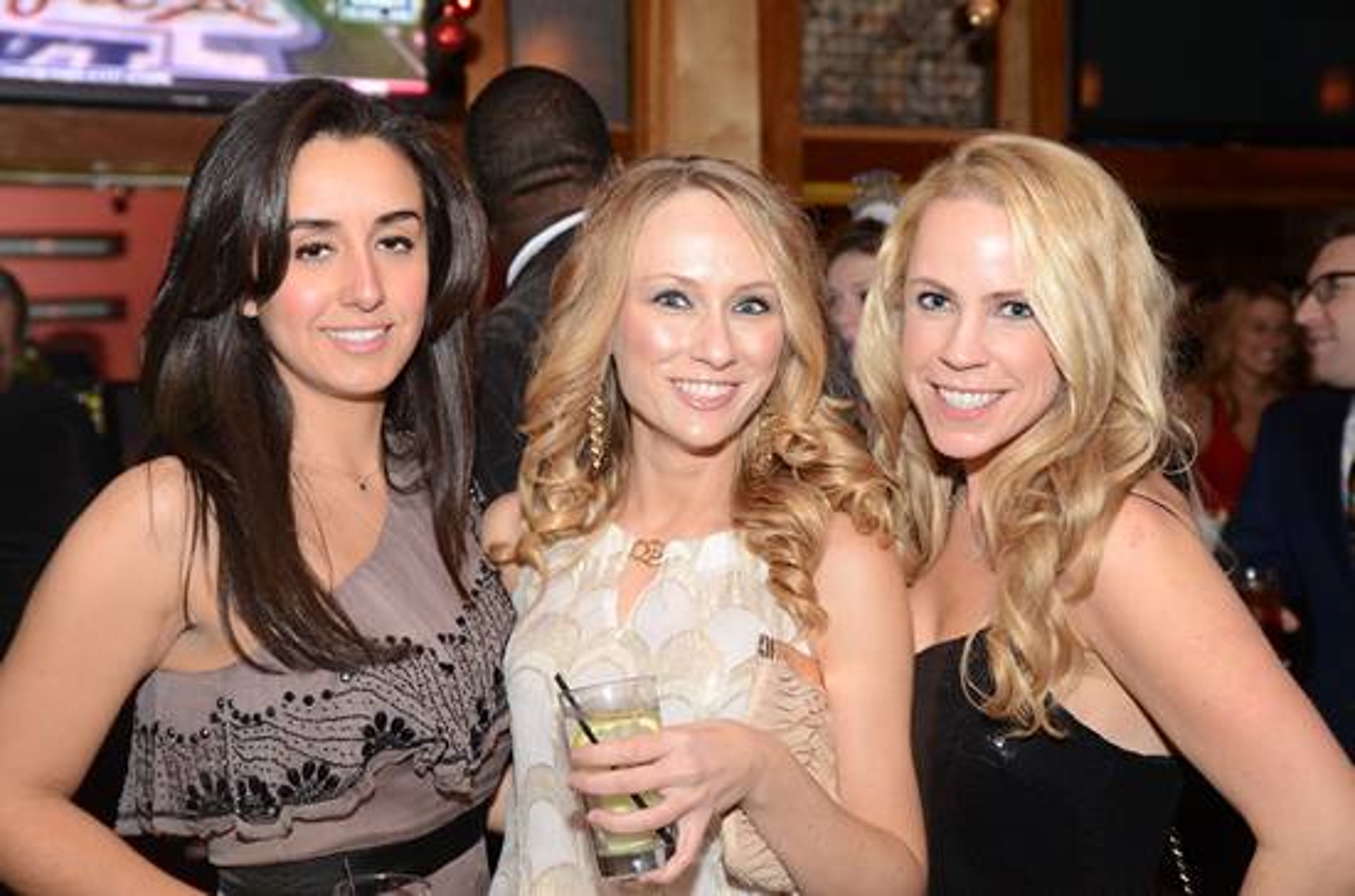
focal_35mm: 54
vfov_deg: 24.9
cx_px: 678
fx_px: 2028
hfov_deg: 36.9
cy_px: 448
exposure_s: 1/60
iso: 1250
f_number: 3.5
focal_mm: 36
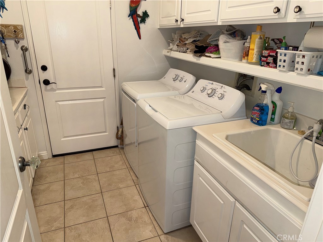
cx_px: 162
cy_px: 121
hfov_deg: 71.6
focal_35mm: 24
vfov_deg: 56.8
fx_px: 224
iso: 50
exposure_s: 1/39
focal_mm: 6.76
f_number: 1.78
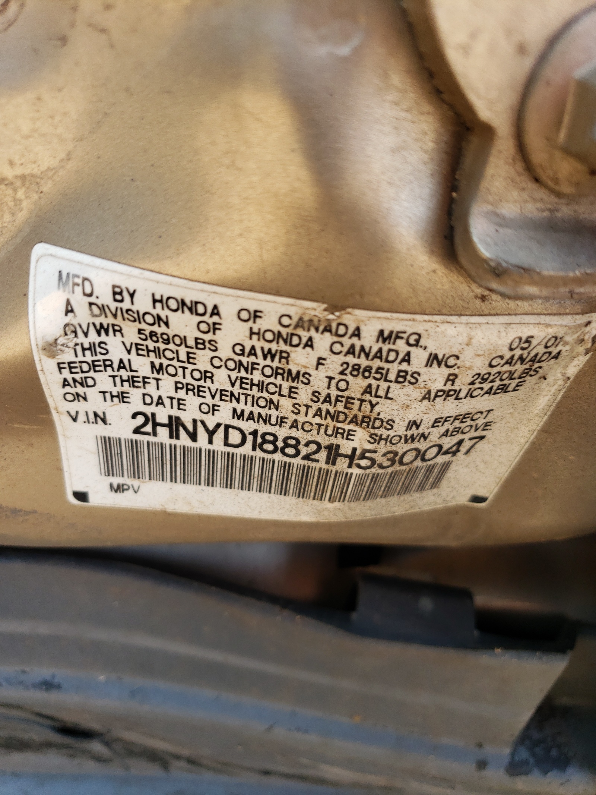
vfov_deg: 67.3
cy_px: 398
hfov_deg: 53.1
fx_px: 597
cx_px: 298
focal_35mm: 26
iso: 50
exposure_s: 1/303
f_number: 1.5
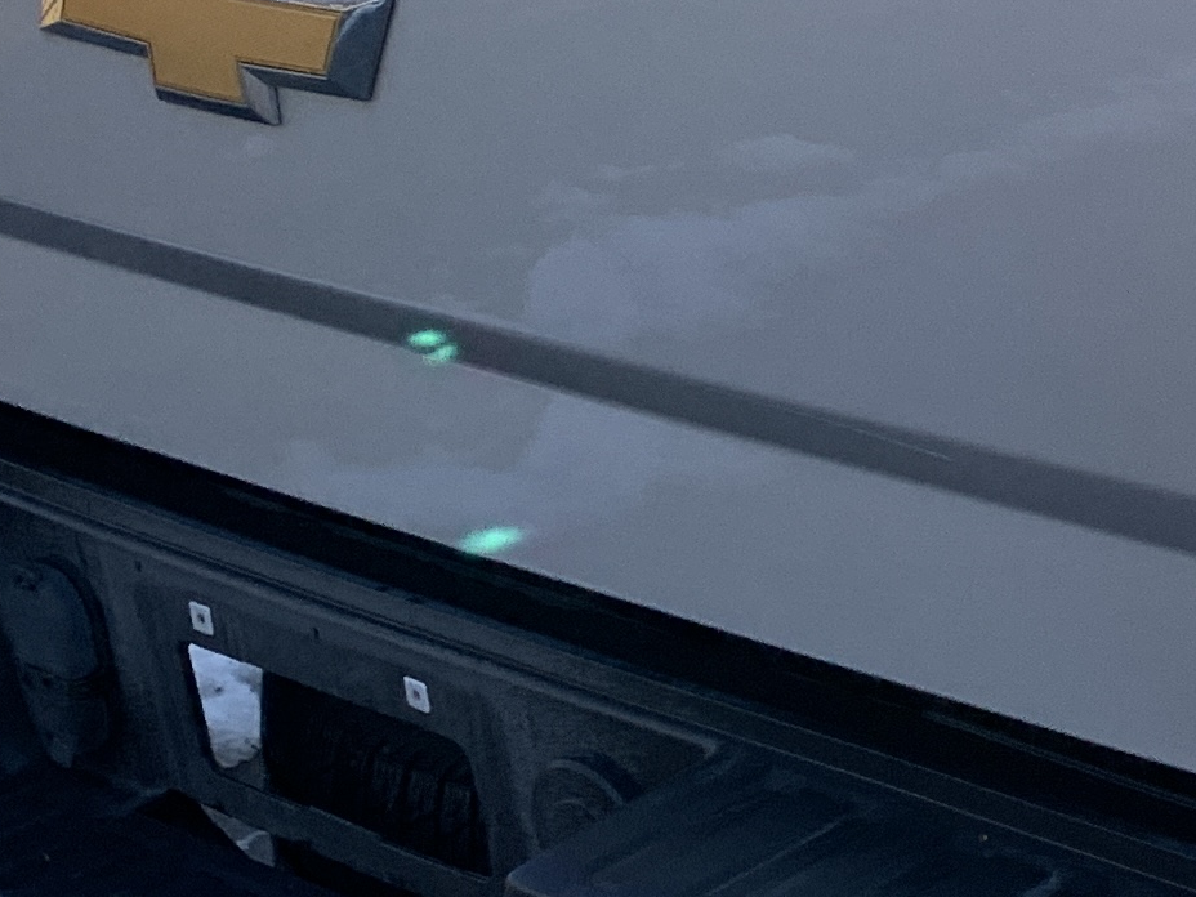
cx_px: 1630
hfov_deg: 16.3
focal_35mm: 113
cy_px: 0
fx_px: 3904
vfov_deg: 12.9
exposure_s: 1/567
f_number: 1.8
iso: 25
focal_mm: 4.25
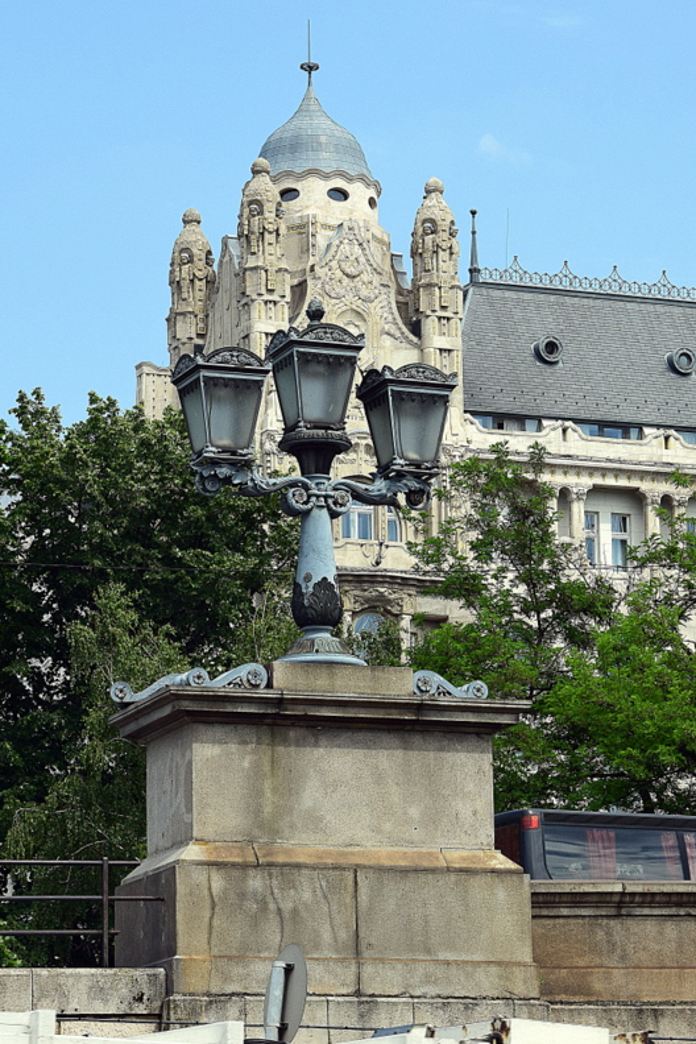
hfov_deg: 15.5
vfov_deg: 23.1
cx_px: 349
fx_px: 2552
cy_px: 523
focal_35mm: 88
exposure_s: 1/500
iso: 400
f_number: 11
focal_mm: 58
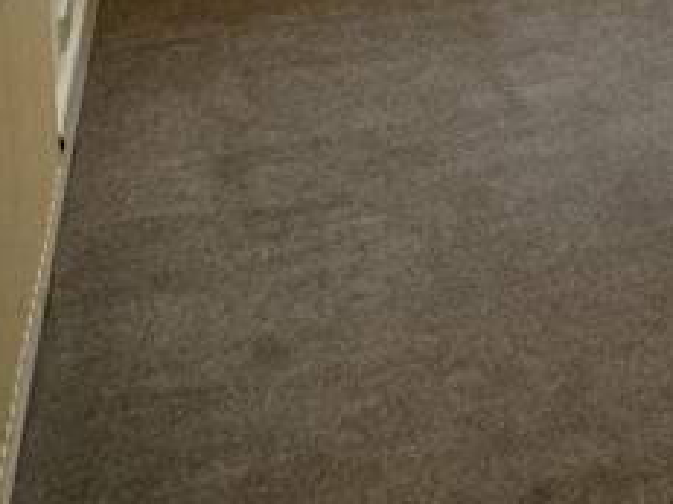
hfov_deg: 30.0
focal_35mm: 62
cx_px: 597
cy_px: -428
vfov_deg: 18.2
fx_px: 1205
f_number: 2.2
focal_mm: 2.22
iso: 320
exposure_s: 1/50
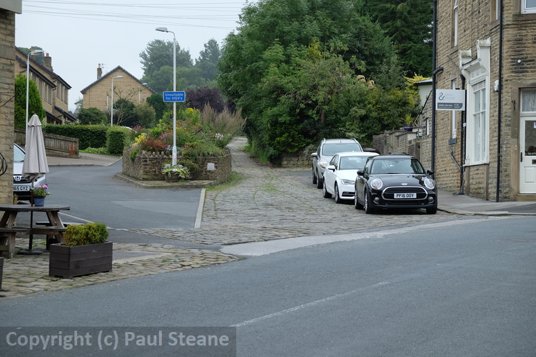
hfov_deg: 24.5
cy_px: 178
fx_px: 1236
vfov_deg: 16.5
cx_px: 268
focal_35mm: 83
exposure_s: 1/150
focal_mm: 55
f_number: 5
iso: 200
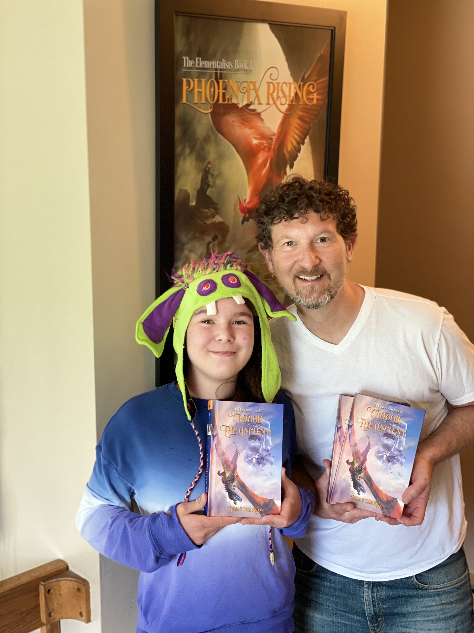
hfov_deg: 28.0
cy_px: 316
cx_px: 237
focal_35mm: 52
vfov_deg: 36.8
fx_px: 949
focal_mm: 6
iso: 160
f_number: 2
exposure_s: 1/40
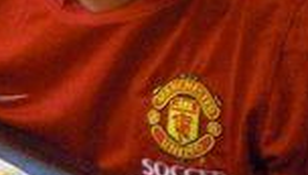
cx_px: -190
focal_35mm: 163
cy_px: 31
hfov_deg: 12.4
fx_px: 1333
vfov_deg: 7.5
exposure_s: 1/40
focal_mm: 6.3
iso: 800
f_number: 3.1
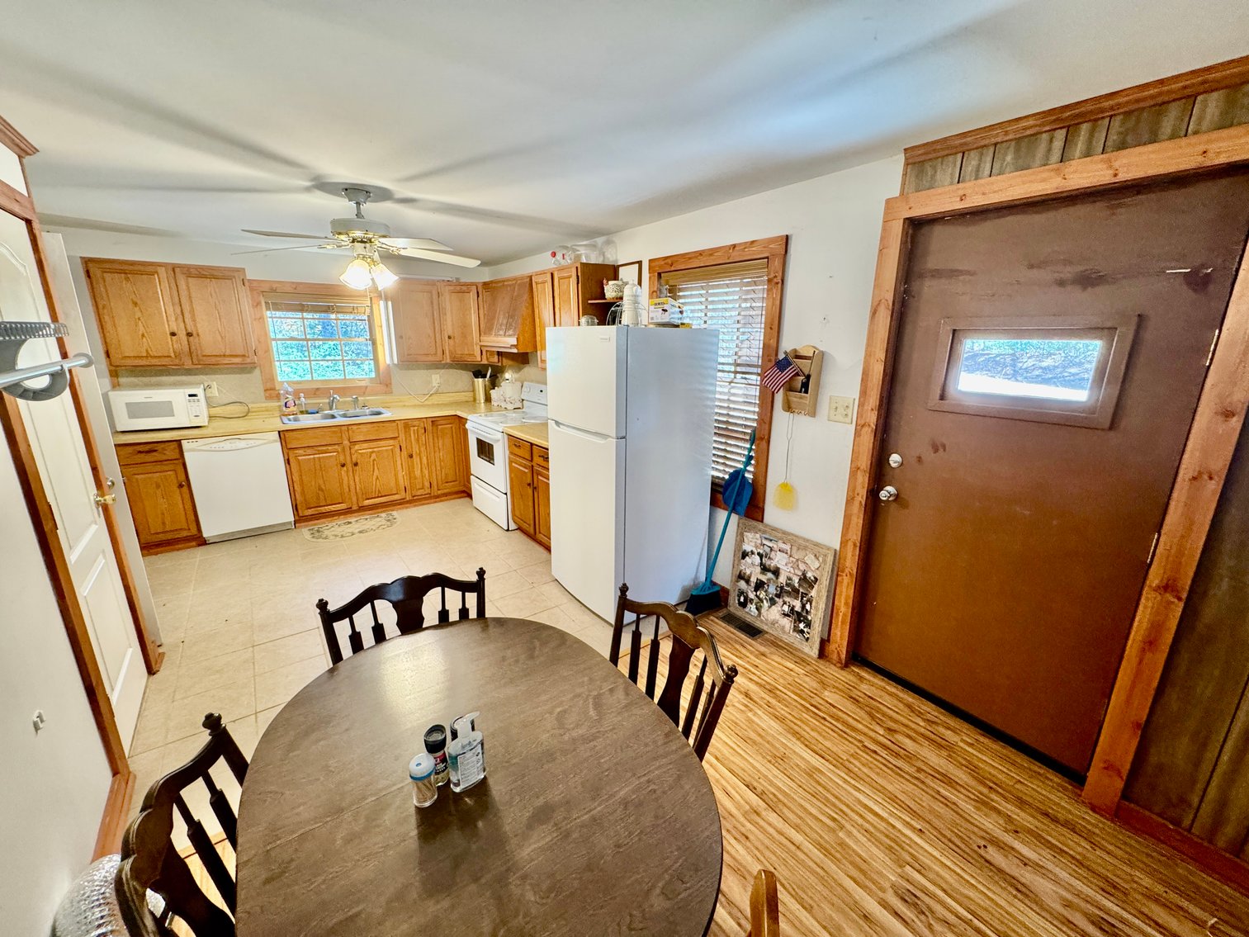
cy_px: 468
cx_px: 624
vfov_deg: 85.7
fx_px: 505
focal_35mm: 14
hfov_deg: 102.1
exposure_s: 1/60
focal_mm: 2.22
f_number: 2.2
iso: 250
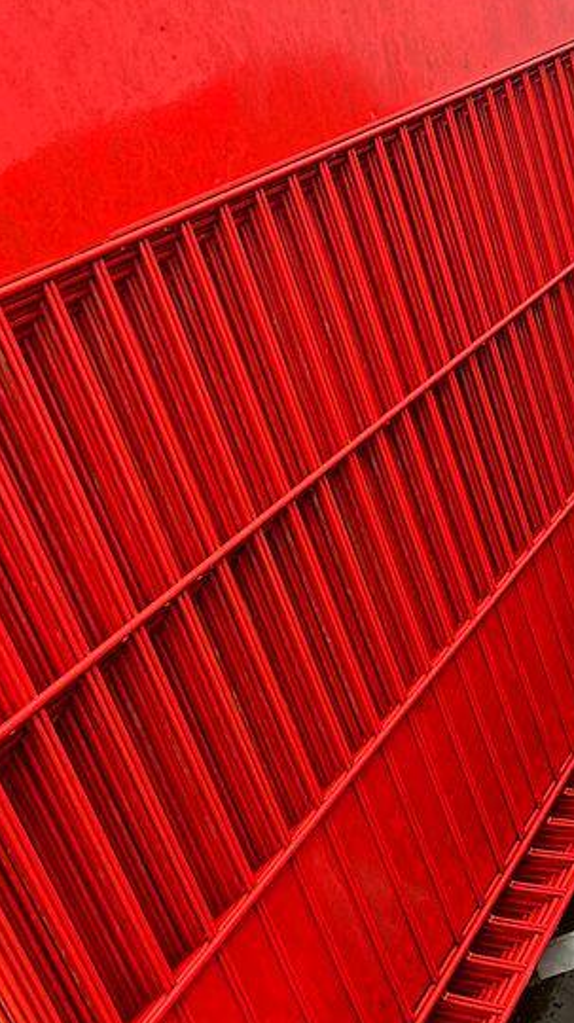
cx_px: 280
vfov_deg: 48.3
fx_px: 1139
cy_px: 553
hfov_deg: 28.3
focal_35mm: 42
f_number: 1.6
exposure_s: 1/121
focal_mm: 5.1
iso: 100
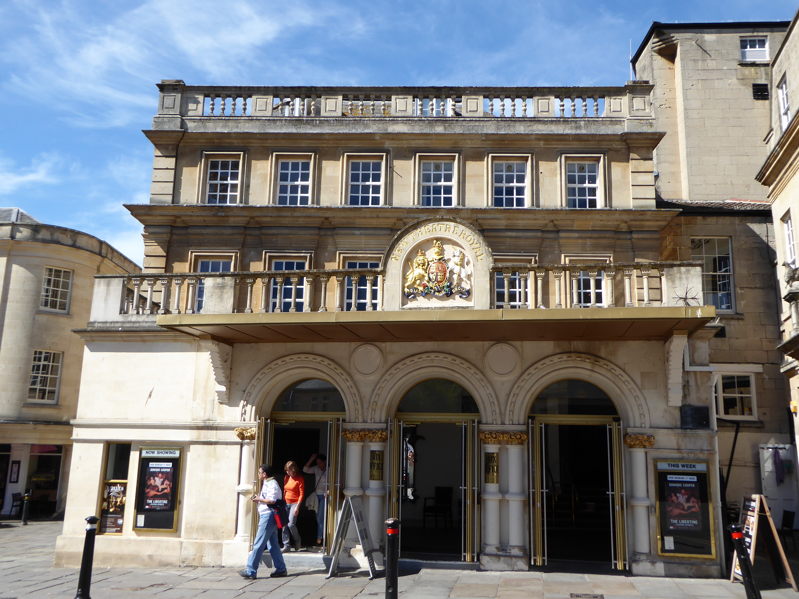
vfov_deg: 44.2
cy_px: 300
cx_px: 400
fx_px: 739
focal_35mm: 32
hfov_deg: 56.8
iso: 80
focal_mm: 5.4
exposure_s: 1/500
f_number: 3.5
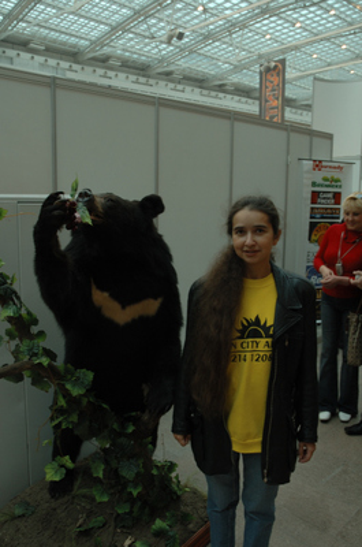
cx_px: 181
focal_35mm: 33
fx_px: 500
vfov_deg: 57.3
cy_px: 274
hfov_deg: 39.8
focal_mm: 22
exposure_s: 1/30
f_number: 5
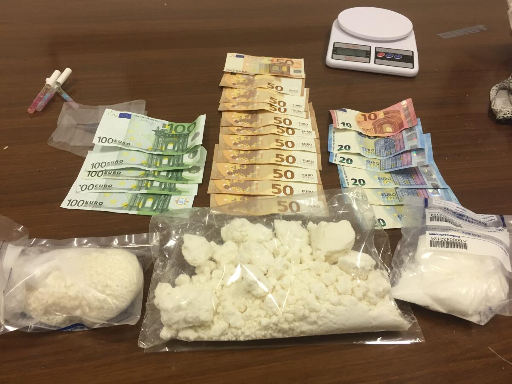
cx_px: 256
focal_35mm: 29
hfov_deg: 61.7
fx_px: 429
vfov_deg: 48.2
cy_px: 192
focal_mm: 4.15
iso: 125
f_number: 2.2
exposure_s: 1/33
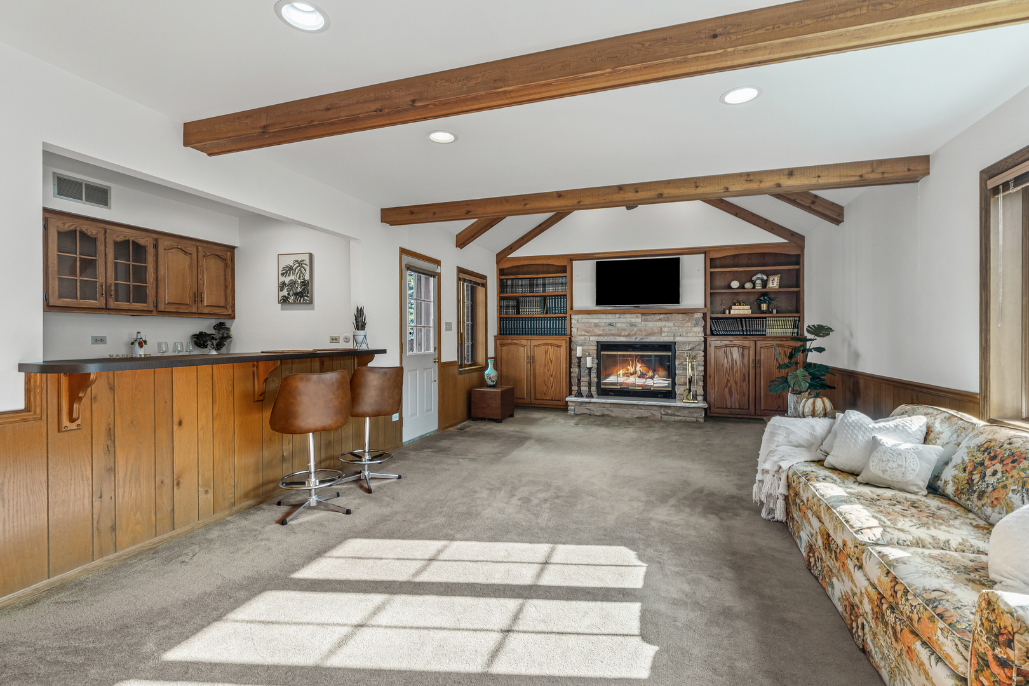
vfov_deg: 77.3
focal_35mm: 15
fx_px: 429
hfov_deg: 100.4
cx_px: 514
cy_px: 343
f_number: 8
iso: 250
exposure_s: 1/8
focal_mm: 10
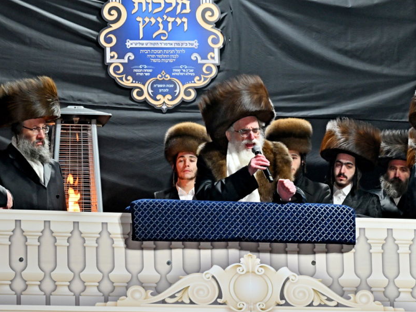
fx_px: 2669
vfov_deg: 6.7
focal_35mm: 222
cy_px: 144
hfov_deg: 8.9
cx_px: 232
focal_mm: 120
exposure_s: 1/200
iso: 640
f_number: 4
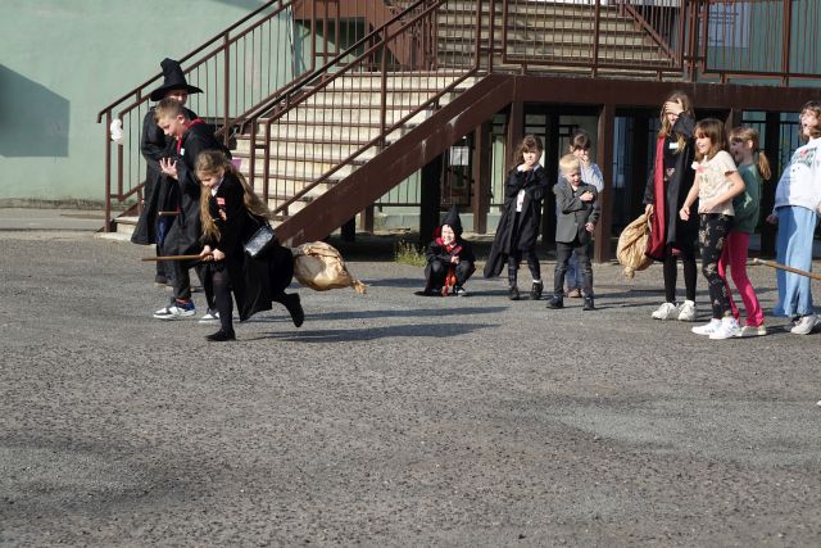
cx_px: 410
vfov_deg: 13.7
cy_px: 274
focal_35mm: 100
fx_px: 2281
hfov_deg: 20.4
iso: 125
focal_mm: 36.77
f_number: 4
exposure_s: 1/640
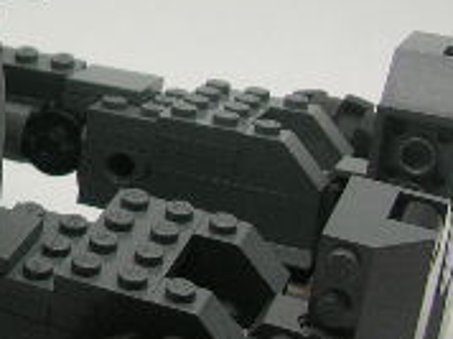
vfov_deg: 11.7
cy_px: 51
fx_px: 1647
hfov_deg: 14.7
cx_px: -191
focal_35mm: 126
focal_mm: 5.8
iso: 50
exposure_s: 1/42.2
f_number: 2.8
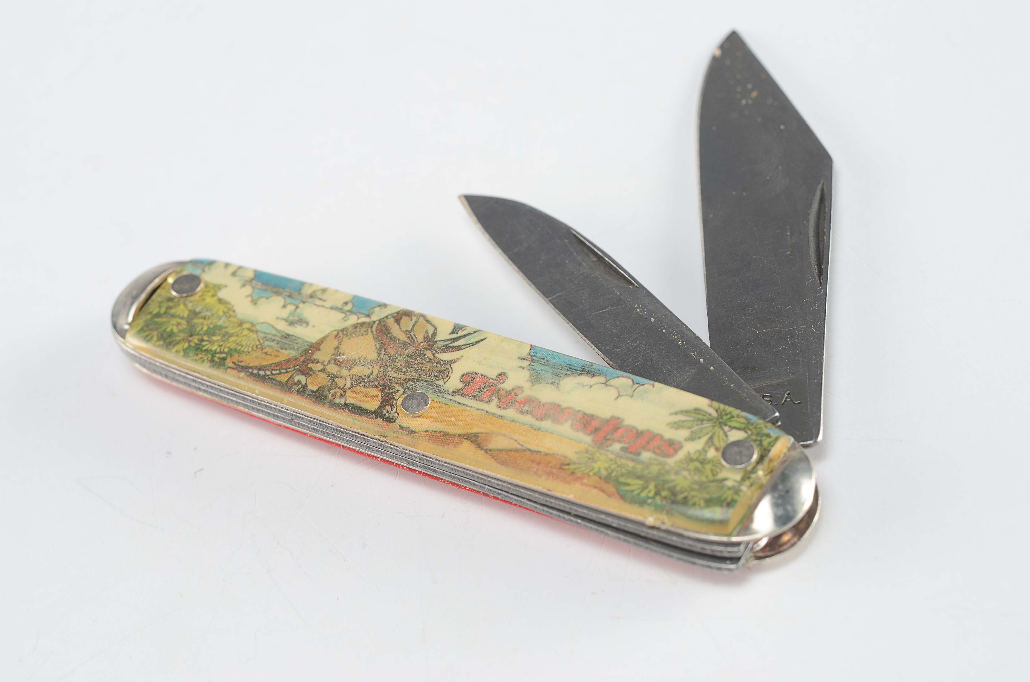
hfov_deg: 22.7
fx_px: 2570
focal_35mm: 90
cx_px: 515
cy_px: 341
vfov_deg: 15.1
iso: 100
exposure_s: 1/80
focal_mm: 60
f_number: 10
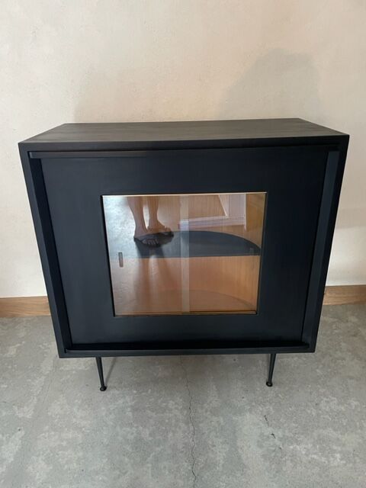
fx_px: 367
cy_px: 244
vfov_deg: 67.3
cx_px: 183
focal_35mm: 26
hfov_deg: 53.1
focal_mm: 4.2
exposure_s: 1/25
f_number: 1.6
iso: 500
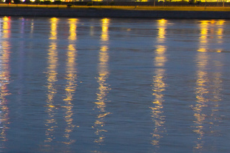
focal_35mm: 162
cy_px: 99
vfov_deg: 8.5
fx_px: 1034
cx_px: -267
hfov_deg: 11.2
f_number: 7.1
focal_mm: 24
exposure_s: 1
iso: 100
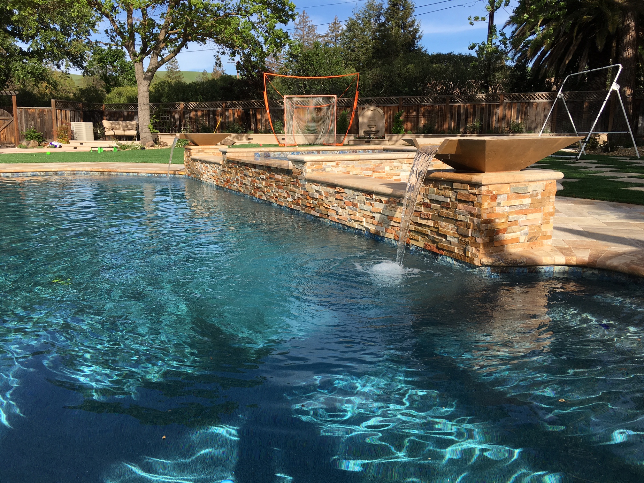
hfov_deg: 61.7
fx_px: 540
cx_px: 322
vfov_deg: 48.2
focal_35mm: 29
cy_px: 242
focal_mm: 4.15
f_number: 2.2
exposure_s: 1/1221
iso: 25
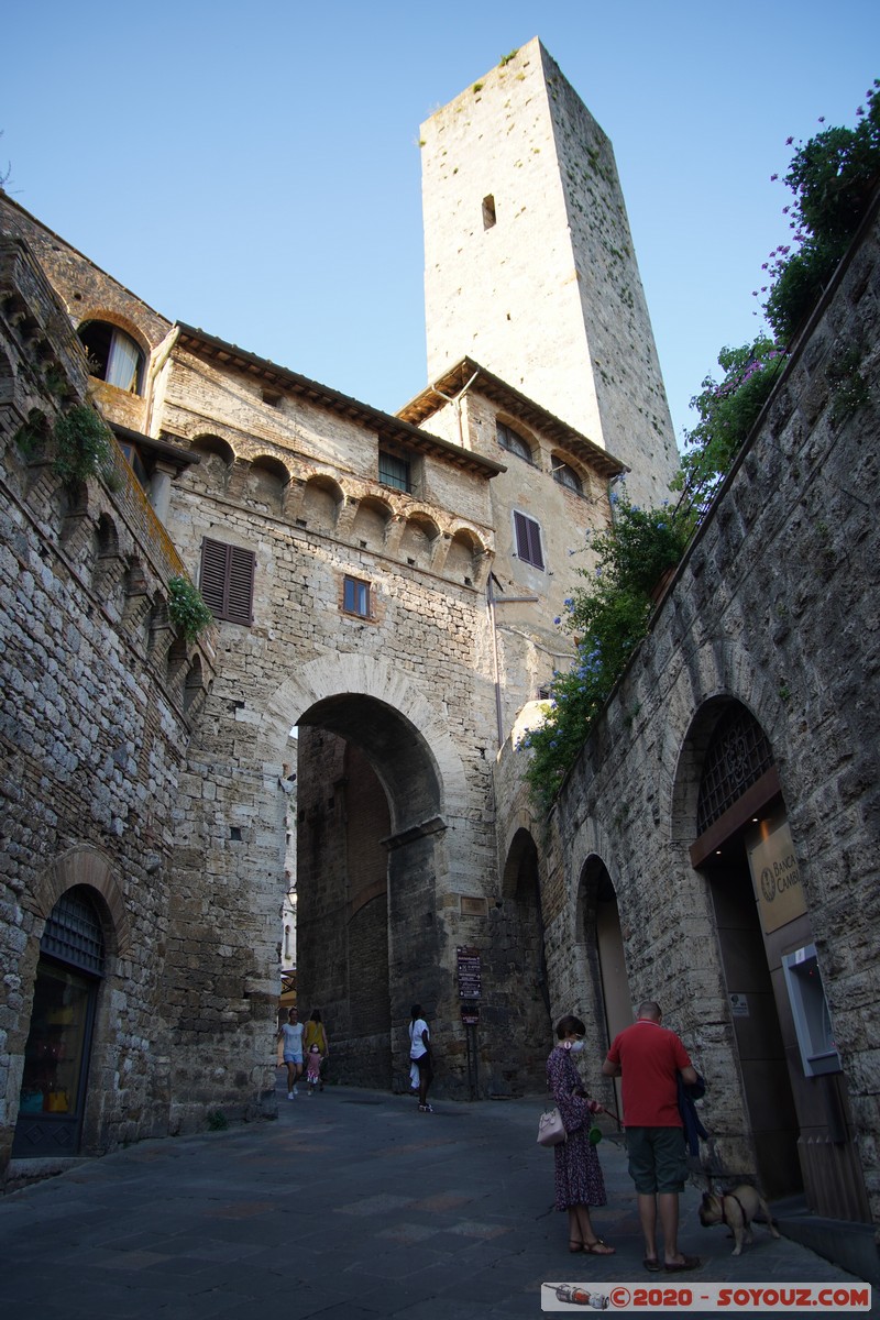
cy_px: 660
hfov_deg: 49.6
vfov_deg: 69.4
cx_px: 440
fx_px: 953
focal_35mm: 26
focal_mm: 26
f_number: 5
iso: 100
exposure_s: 1/100
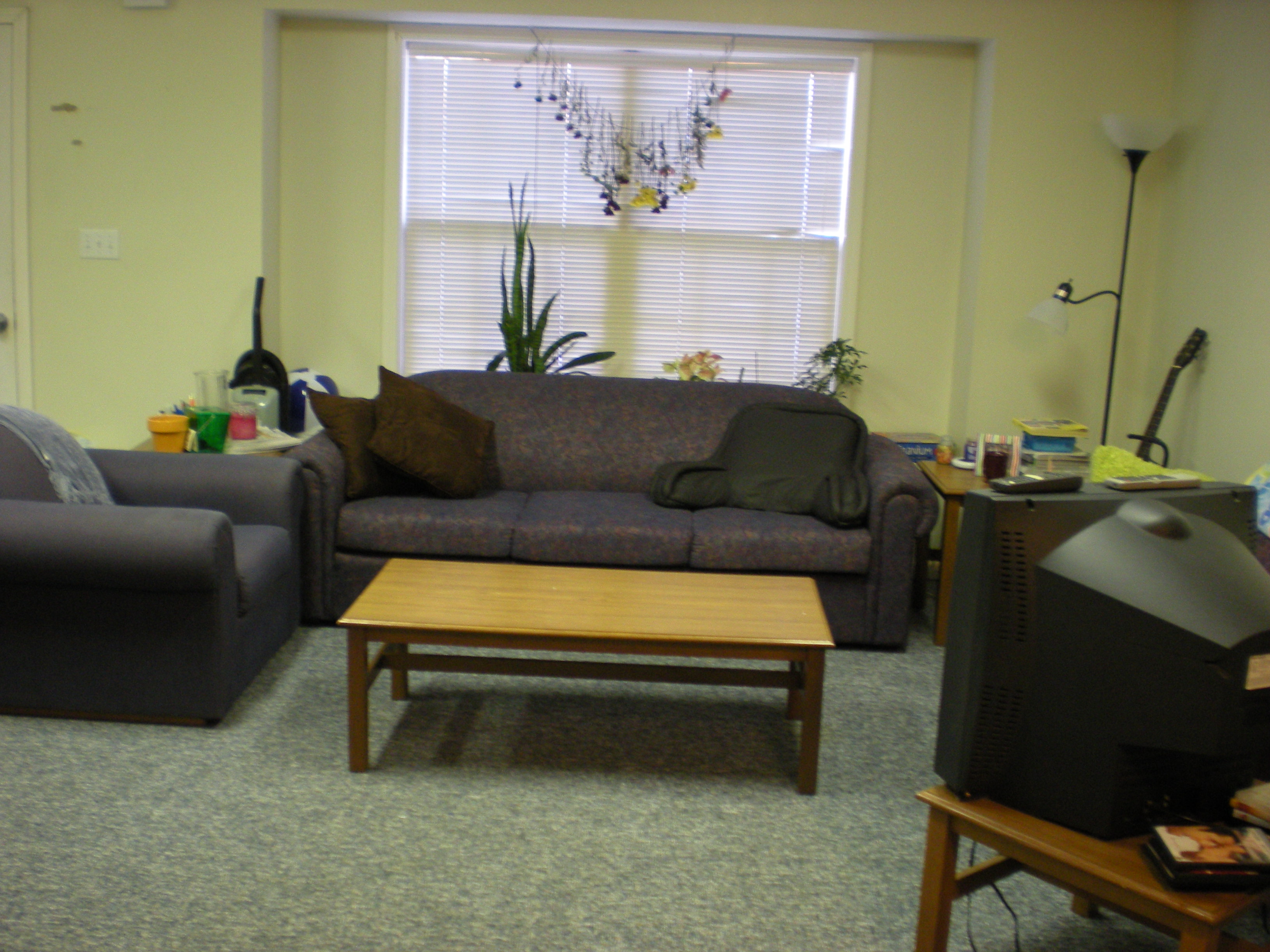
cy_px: 476
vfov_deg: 37.7
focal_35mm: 38
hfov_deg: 49.0
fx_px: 1394
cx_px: 635
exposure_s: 1/9.1
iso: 200
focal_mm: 6.3
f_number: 3.1
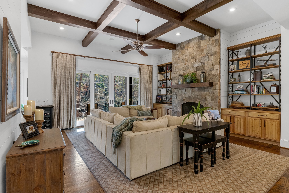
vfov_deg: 67.4
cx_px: 144
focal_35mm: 18
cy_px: 96
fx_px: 145
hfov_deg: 90.0
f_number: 9
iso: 400
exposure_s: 1/30
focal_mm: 18
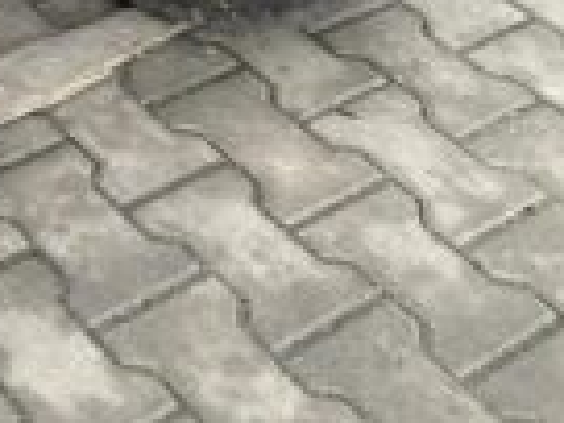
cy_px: -226
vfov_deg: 16.3
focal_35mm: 82
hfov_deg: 20.2
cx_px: -299
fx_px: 1336
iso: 125
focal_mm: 4.25
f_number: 1.8
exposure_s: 1/98
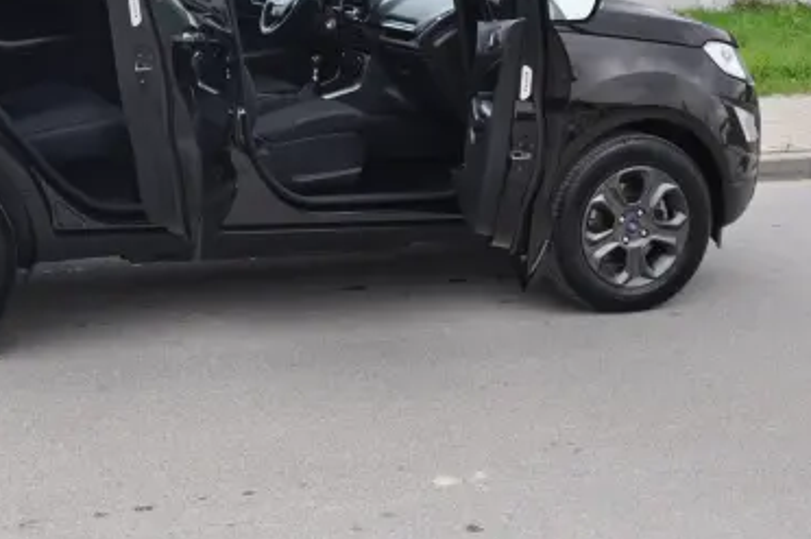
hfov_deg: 31.8
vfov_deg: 21.6
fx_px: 1395
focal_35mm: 62
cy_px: 101
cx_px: 196
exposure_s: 1/100
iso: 400
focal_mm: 24
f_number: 5
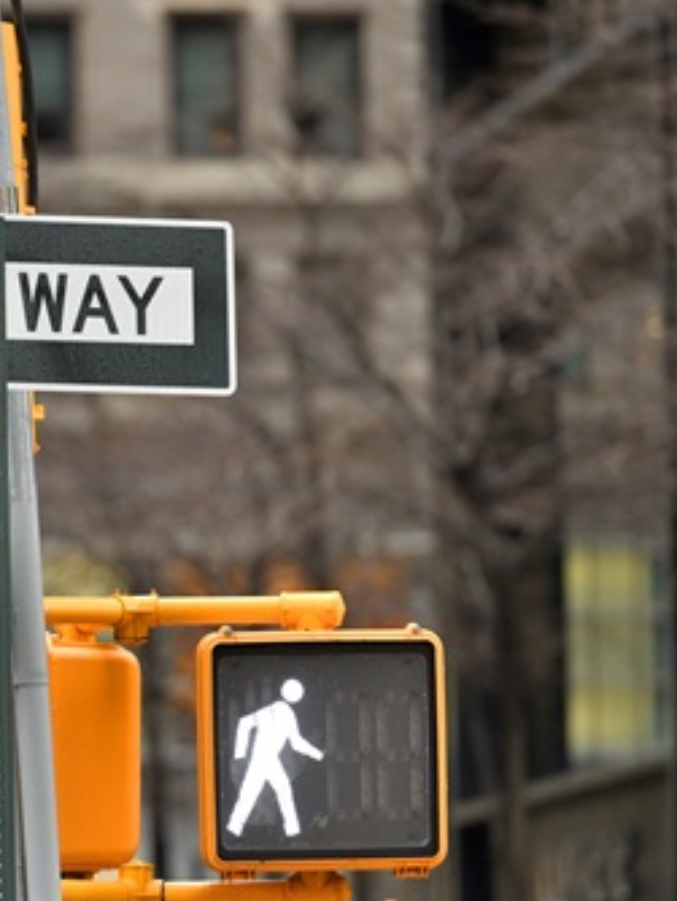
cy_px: 527
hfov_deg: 4.3
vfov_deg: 5.7
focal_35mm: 345
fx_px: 8985
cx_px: -27
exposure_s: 1/320
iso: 800
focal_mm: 200
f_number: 4
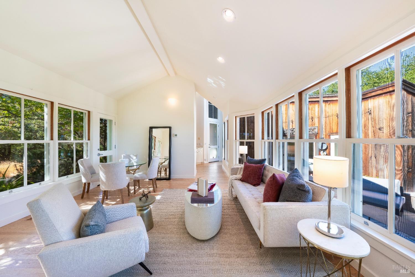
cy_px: 138
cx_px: 208
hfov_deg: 112.6
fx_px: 138
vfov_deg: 90.0
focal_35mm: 12
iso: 100
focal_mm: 12
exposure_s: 1/25
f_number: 13
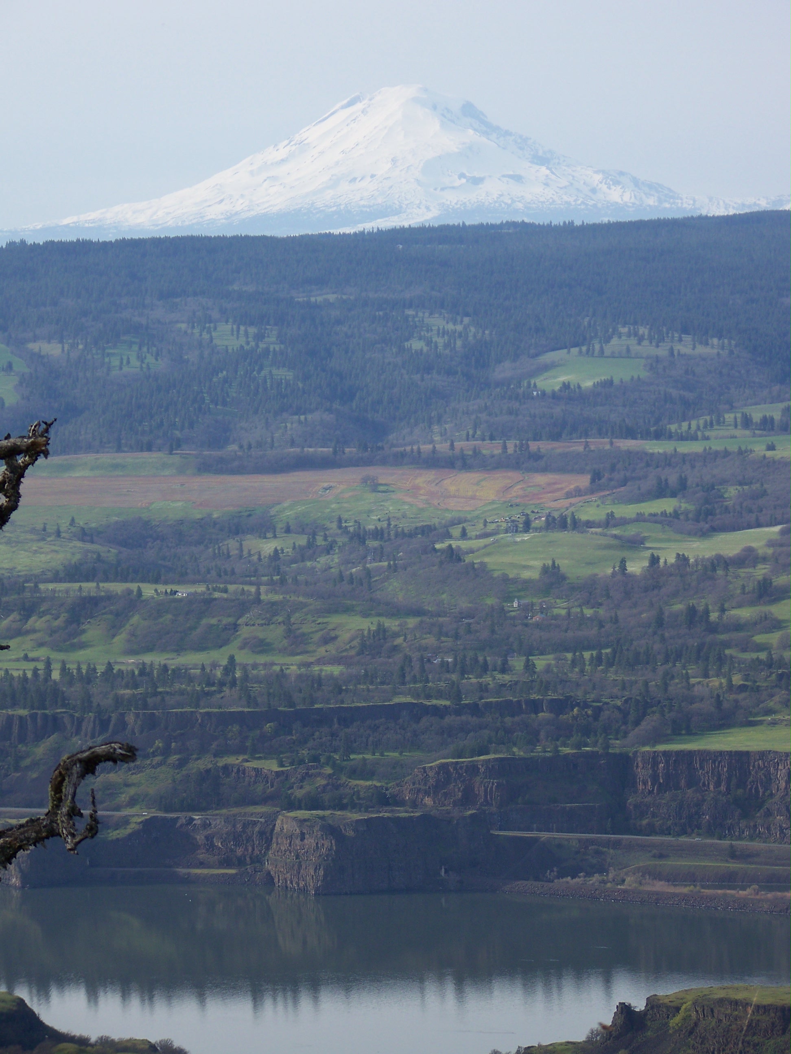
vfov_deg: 12.3
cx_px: 396
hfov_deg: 9.3
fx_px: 4875
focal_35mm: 160
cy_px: 527
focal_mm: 25.7
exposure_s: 1/500
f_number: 3.6
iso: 64
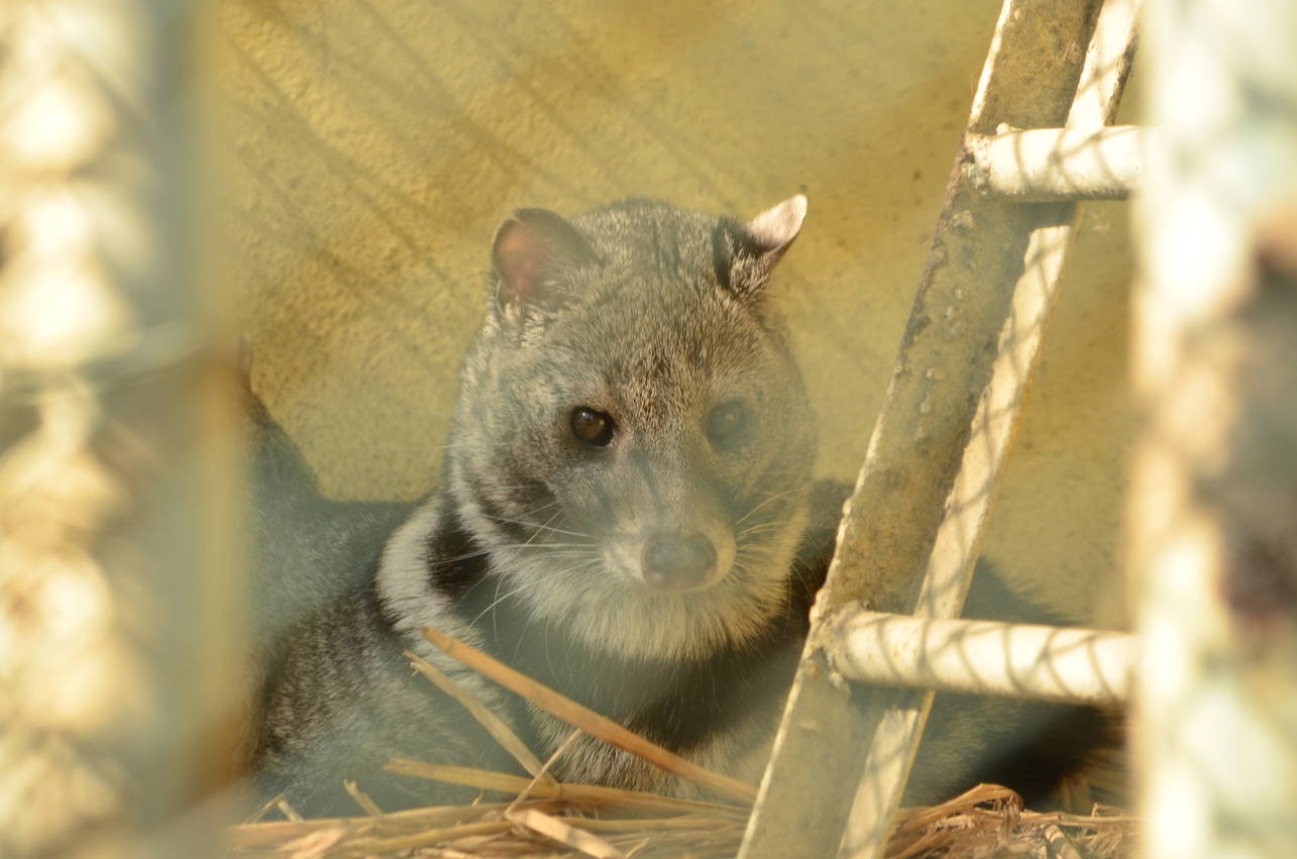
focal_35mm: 411
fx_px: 14776
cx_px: 565
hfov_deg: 5.0
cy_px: 522
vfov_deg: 3.3
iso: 640
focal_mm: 220
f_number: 11
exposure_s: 1/200
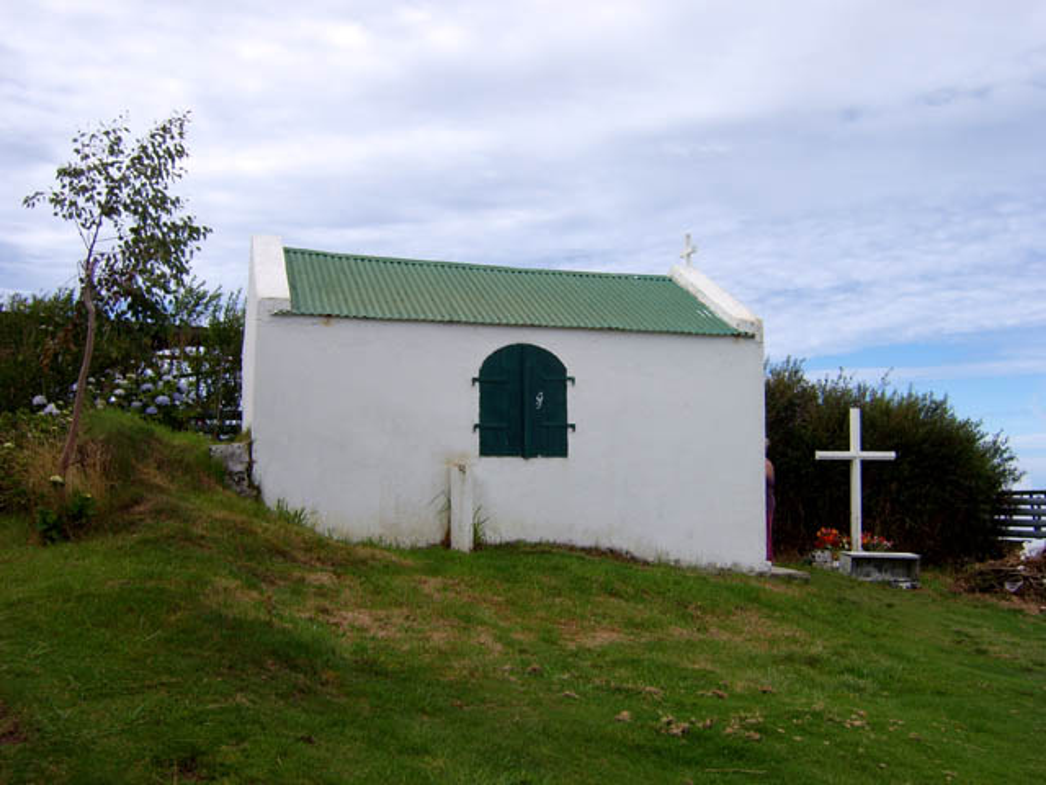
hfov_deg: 58.4
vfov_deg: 45.4
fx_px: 937
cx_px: 523
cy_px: 392
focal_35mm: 31
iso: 50
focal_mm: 8.13
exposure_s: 1/272
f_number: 6.7
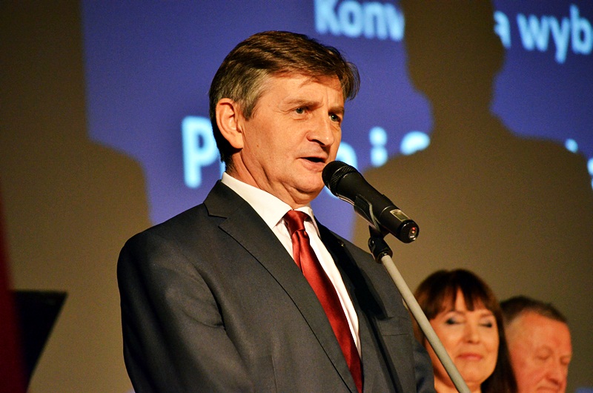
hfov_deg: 10.2
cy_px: 196
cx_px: 296
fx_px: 3329
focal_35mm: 202
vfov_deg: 6.8
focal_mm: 135
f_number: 5
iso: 2500
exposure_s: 1/100
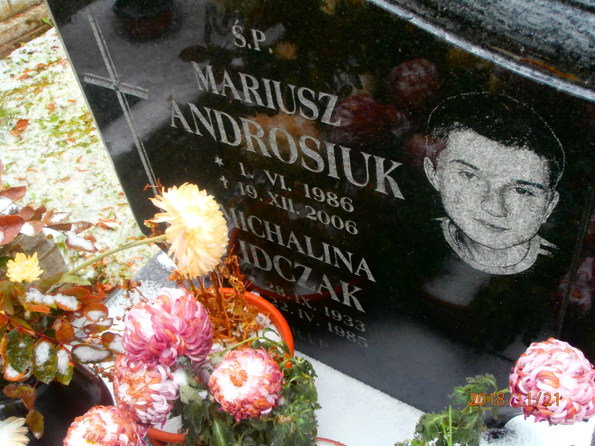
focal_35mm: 38
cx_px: 298
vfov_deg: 37.7
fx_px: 653
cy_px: 223
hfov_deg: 49.0
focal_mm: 6.67
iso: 200
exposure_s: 1/40
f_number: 3.9
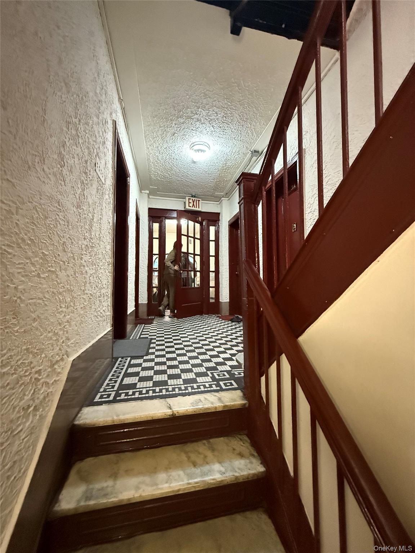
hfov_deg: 85.7
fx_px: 224
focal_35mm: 14
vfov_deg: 102.1
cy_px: 276
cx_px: 208
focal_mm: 2.22
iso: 1250
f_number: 2.2
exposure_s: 1/60
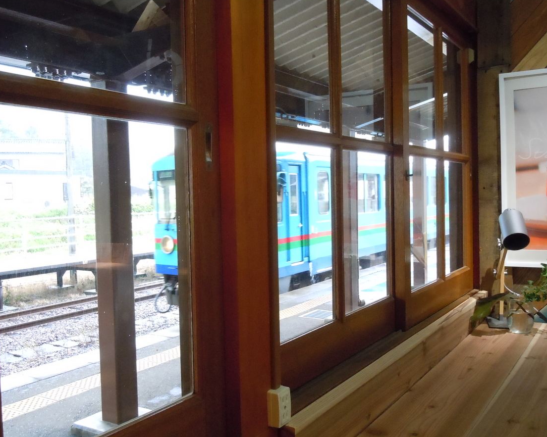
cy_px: 216
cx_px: 270
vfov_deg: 42.2
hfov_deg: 51.5
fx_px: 567
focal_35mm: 35
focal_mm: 5.9
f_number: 4
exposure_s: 1/80
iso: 800
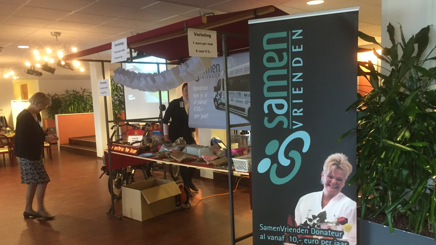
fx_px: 370
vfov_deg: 36.6
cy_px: 144
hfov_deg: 61.0
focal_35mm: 32
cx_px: 218
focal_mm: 4.15
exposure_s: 1/20
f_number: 2.2
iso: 250
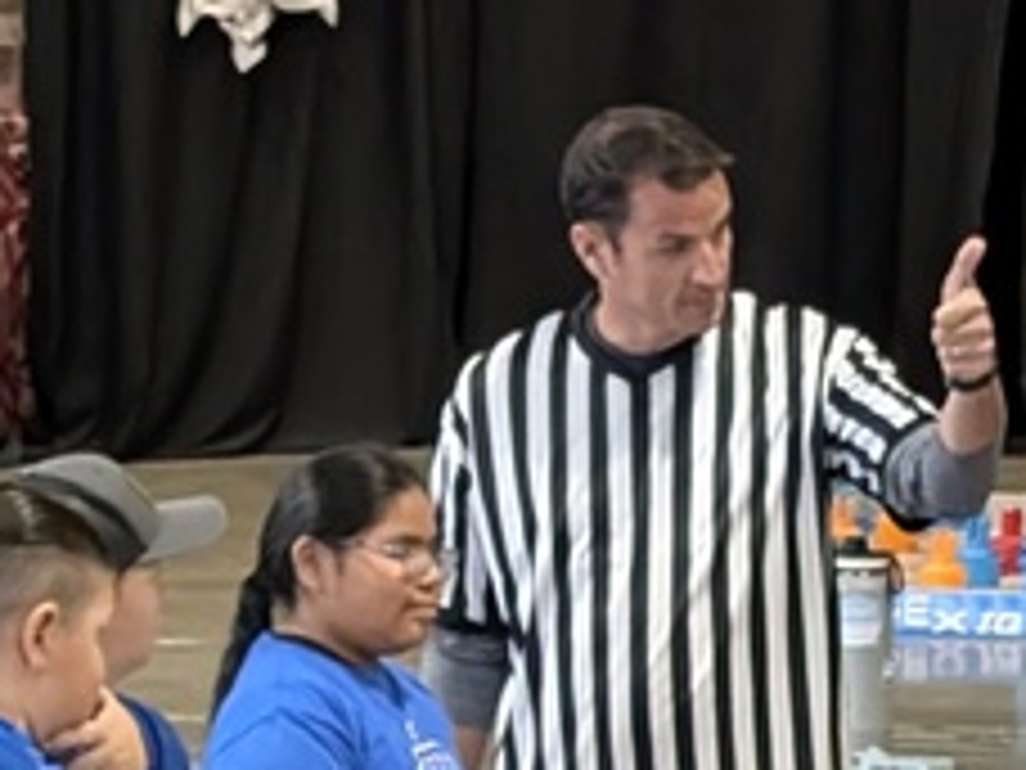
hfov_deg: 9.0
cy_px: 1196
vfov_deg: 6.7
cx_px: 333
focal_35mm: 220
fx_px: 6521
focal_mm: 6.9
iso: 924
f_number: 1.68
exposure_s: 1/204
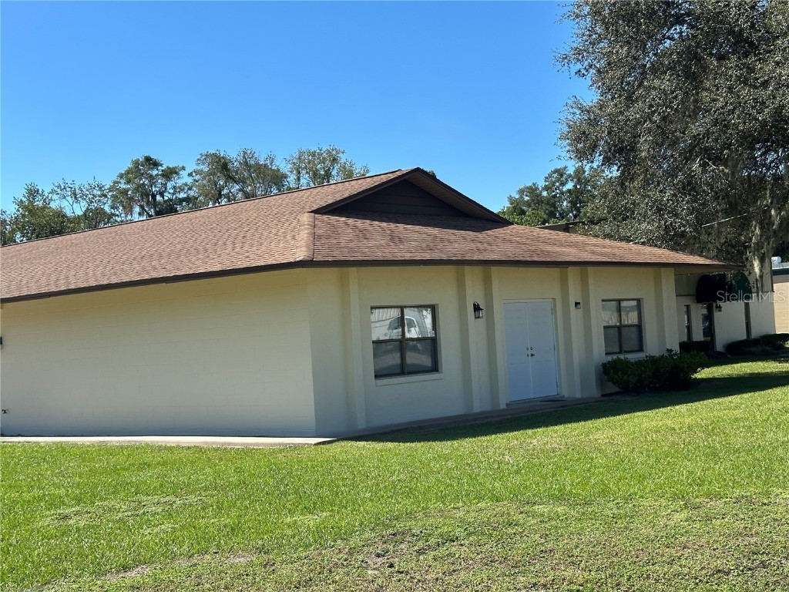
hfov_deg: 39.7
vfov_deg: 30.3
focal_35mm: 48
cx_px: 394
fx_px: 1094
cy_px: 296
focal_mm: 6.86
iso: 64
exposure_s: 1/2890
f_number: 1.78
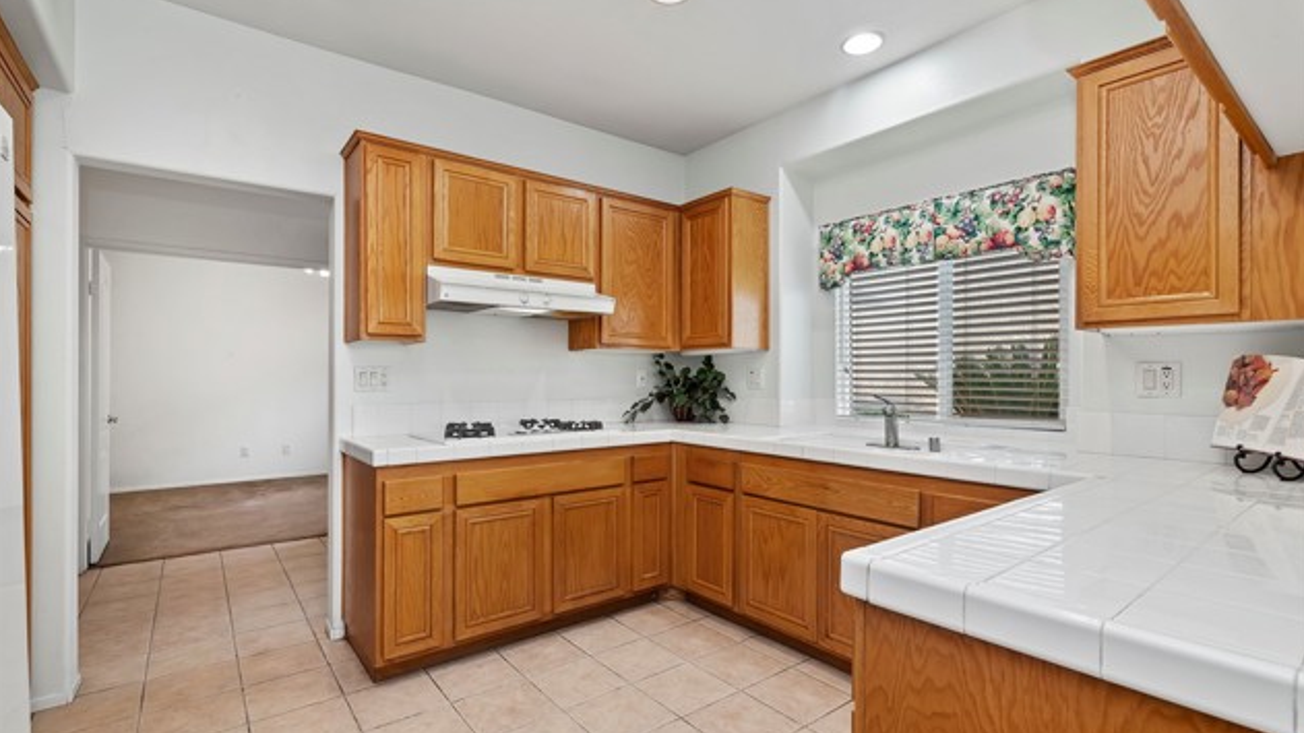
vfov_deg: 63.9
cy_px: 359
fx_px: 588
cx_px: 651
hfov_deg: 95.9
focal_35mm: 17
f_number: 10
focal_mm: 16
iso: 500
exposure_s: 1/8
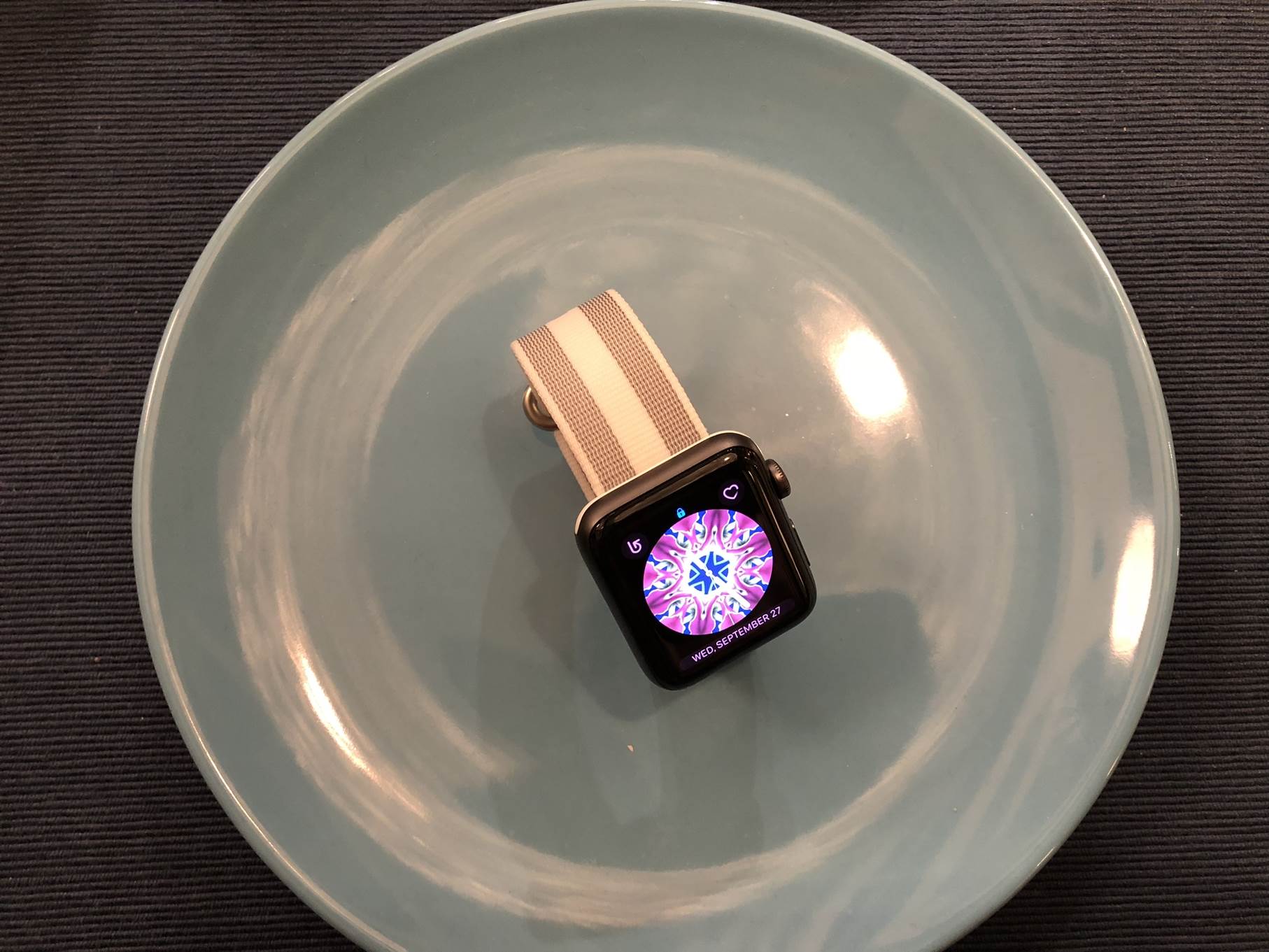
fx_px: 1063
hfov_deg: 61.7
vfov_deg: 48.2
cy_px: 476
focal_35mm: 29
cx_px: 634
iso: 100
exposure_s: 1/12
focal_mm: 3.99
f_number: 1.8
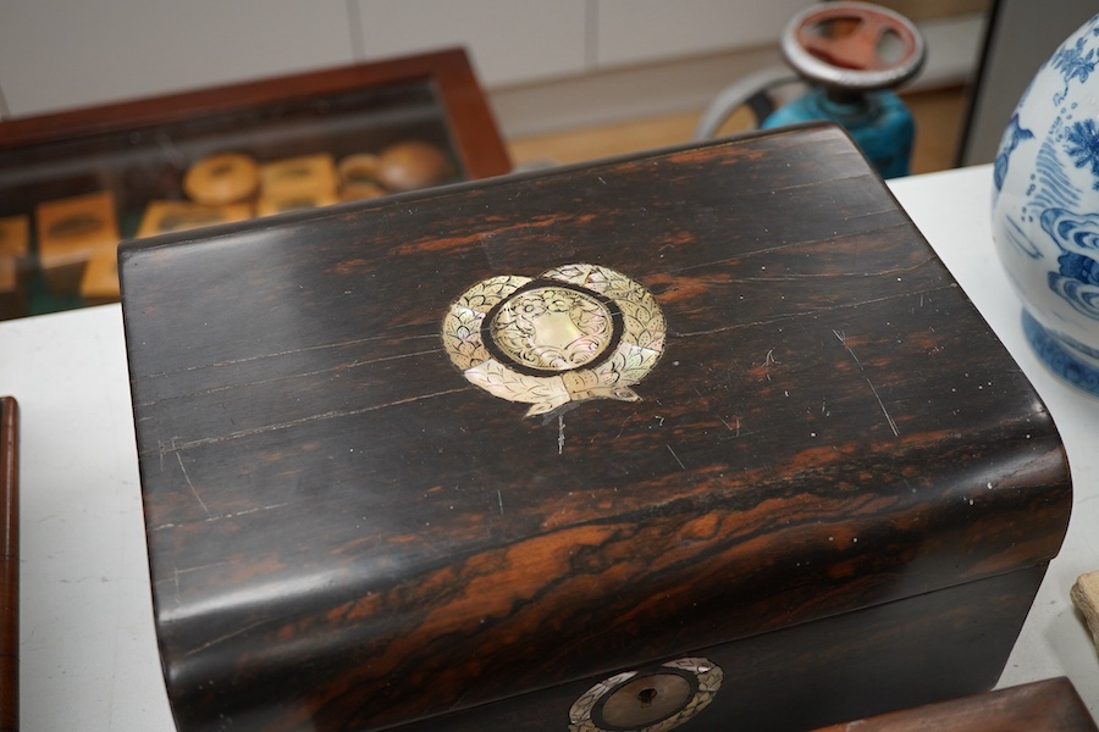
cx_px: 550
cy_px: 366
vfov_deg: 29.9
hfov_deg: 43.6
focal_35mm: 45
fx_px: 1374
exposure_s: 1/125
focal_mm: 30
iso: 800
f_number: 6.3
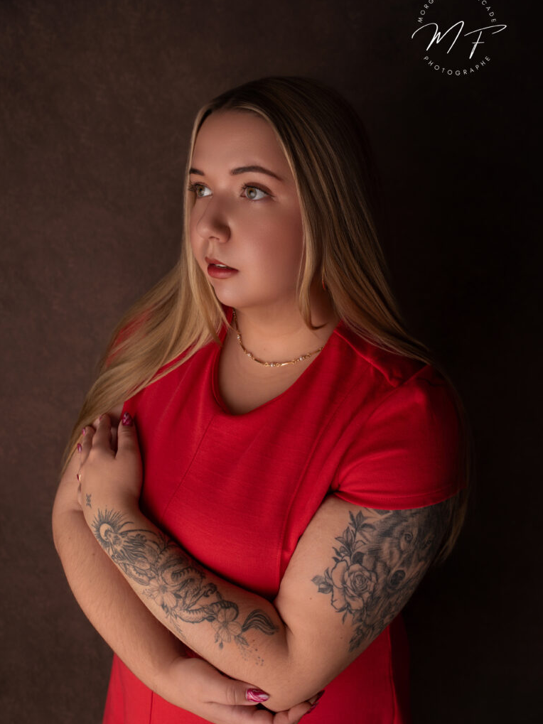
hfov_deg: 37.7
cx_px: 271
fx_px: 795
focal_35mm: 38
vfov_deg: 49.0
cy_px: 344
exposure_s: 1/125
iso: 100
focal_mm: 35
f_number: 6.3
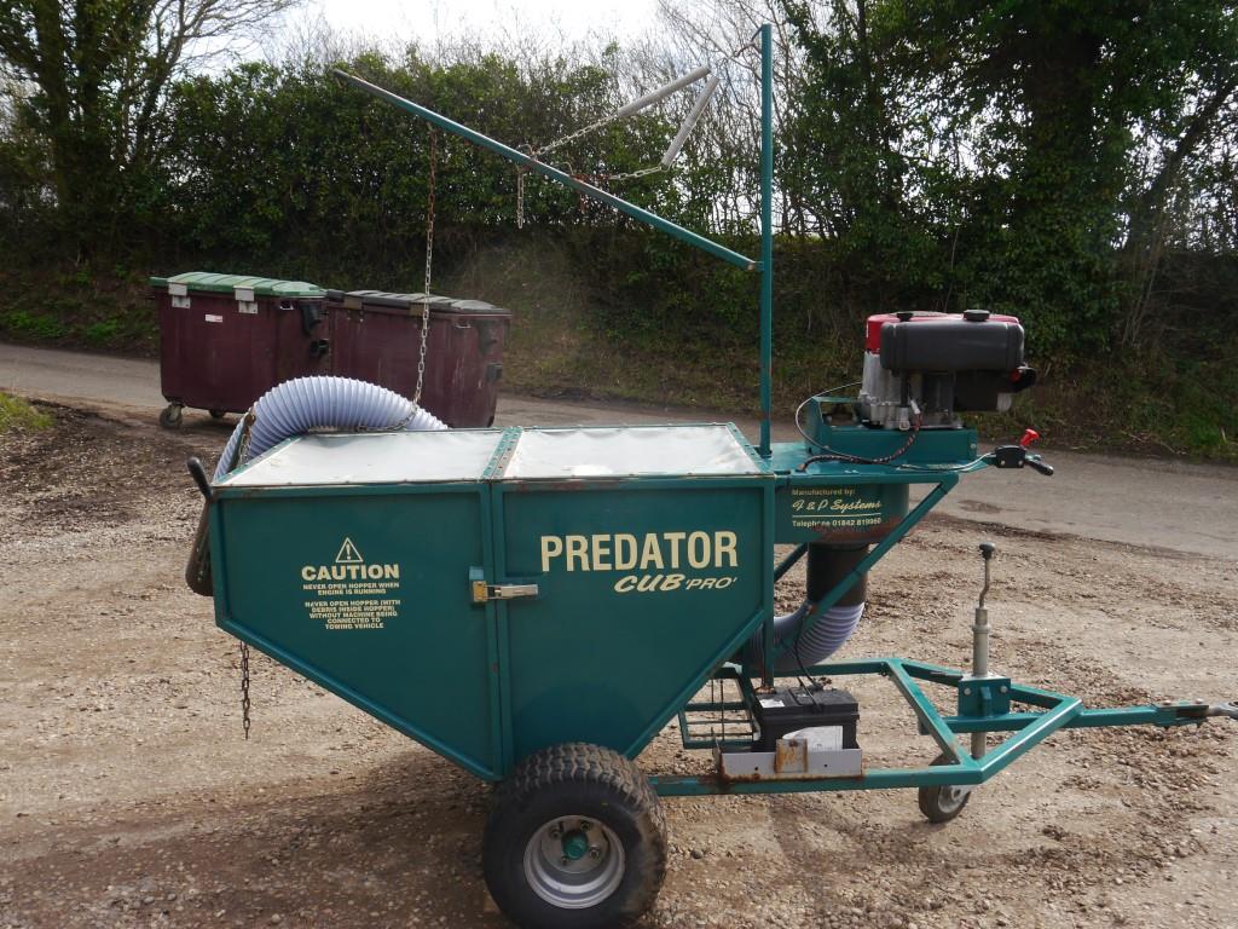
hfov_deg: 56.8
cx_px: 619
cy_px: 464
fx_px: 1144
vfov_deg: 44.2
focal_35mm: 32
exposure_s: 1/200
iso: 160
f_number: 6.3
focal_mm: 16
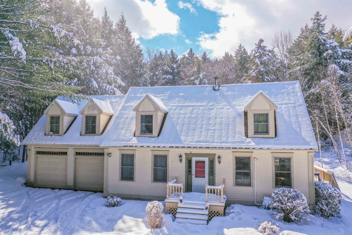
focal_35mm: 28
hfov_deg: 65.5
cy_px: 118
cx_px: 176
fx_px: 274
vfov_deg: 46.4
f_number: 2.8
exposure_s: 1/2500
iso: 100
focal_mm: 10.26
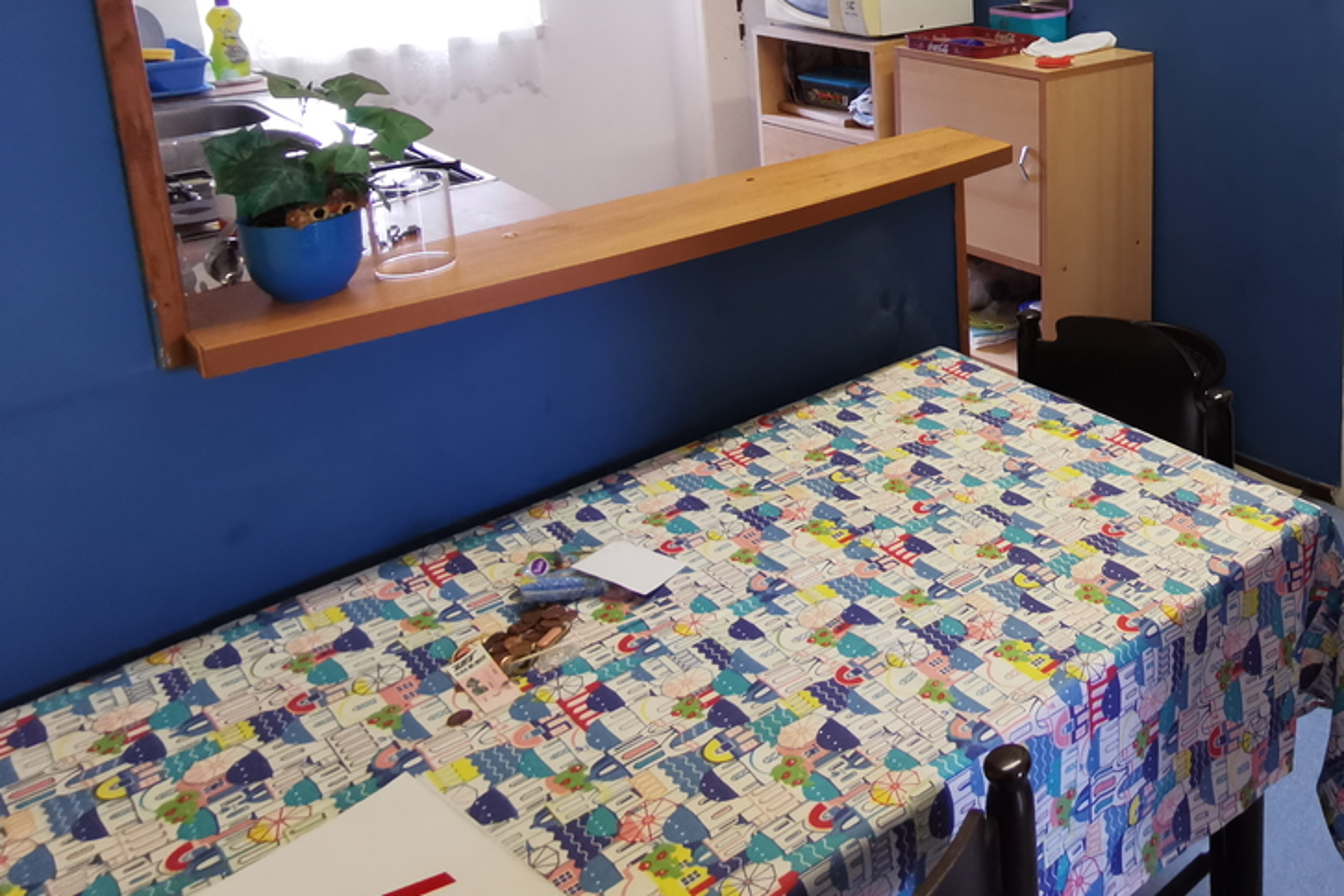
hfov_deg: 50.1
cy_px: 70
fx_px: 1232
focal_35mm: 33
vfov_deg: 37.1
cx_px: 1235
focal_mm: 2.35
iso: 400
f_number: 2.2
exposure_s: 1/25
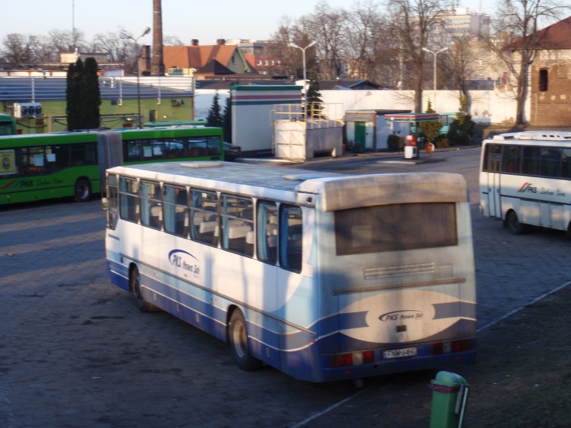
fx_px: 1155
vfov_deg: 21.0
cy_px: 214
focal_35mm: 70
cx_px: 286
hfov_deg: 27.8
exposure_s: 1/80
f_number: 4.9
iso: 64
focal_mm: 12.5
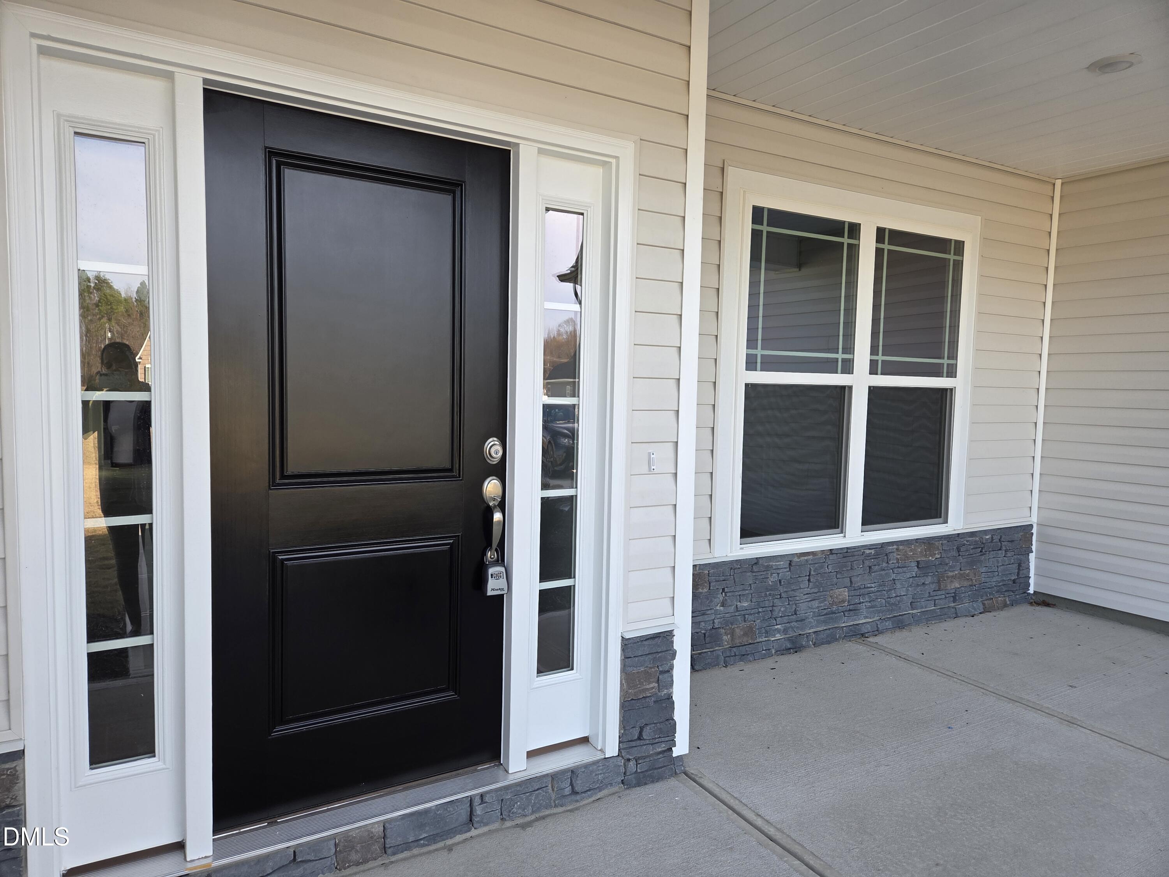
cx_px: 584
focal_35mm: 23
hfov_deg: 73.9
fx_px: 777
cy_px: 438
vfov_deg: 58.9
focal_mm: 5.4
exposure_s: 1/701
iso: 80
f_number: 1.8
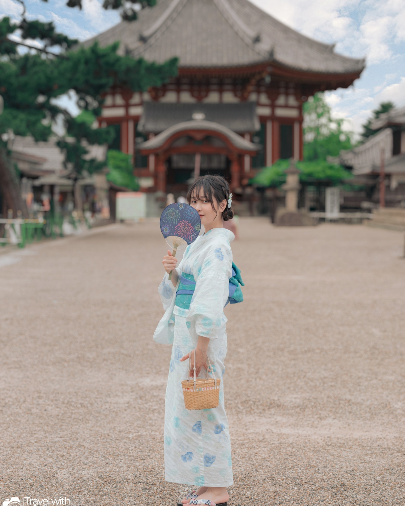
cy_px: 250
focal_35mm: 91
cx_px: 203
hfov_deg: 16.9
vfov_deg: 21.0
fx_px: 1363
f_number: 4
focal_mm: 110
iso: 200
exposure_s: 1/950
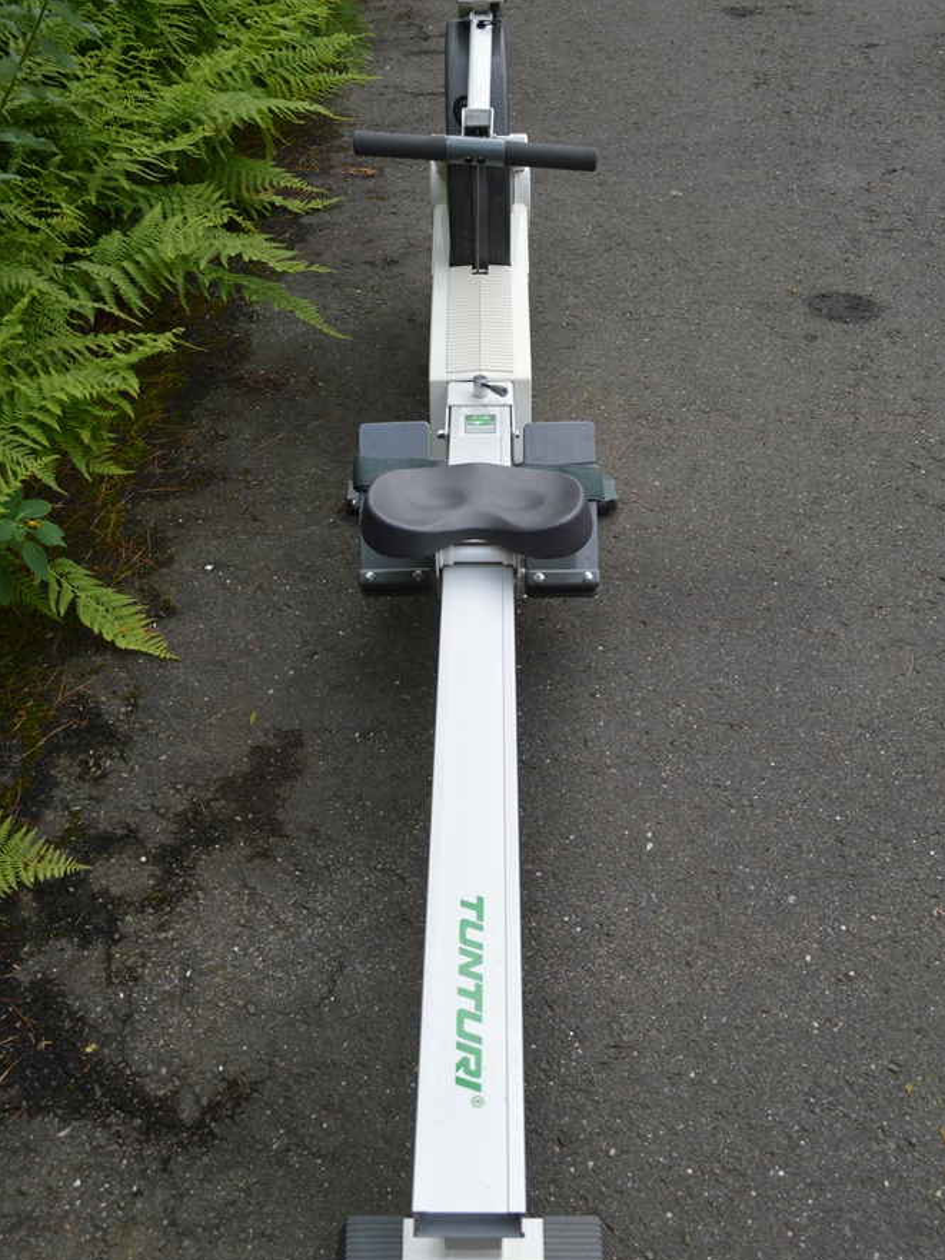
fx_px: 1310
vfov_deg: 51.3
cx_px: 474
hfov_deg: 39.7
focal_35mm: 36
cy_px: 634
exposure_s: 1/160
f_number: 5.6
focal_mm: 22
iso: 100
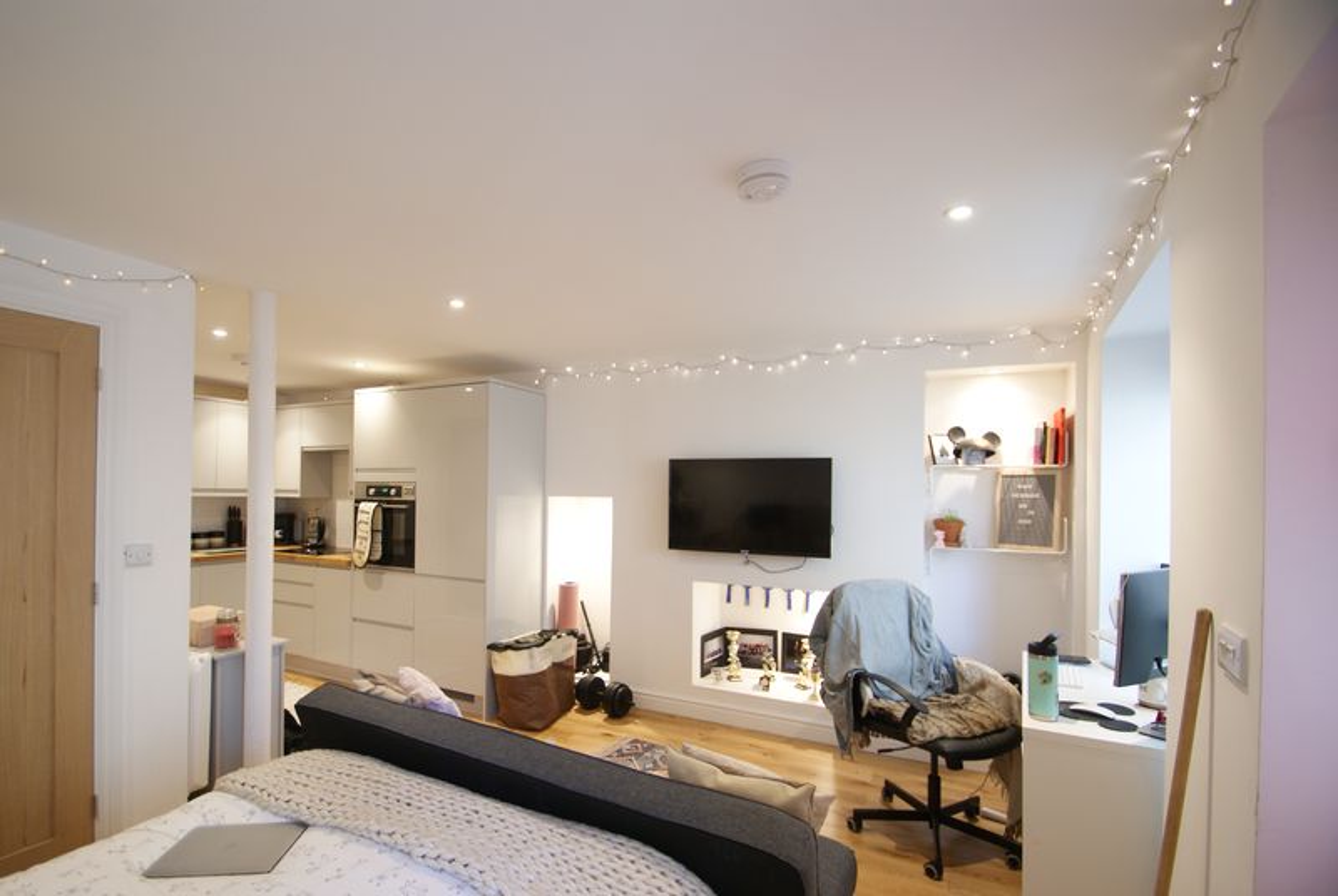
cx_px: 669
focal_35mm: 15
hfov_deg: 100.3
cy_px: 448
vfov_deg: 77.5
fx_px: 558
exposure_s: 1/30
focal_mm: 10
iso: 320
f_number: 3.5
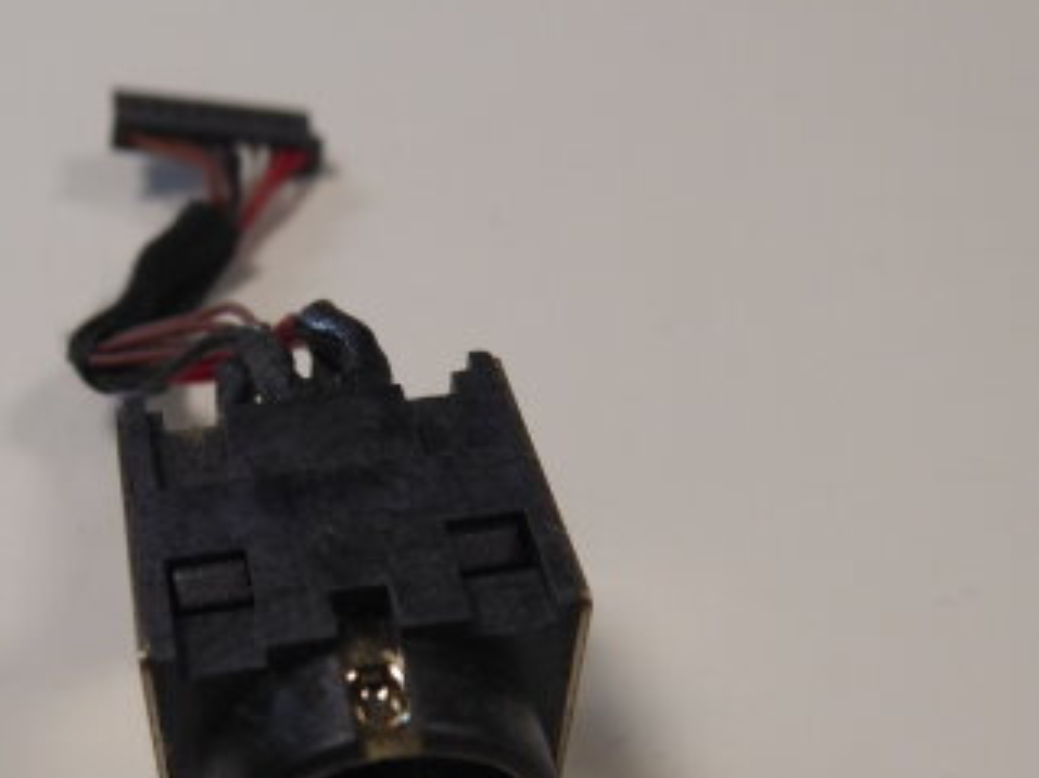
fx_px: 1410
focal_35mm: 47
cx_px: 241
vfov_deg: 30.4
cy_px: 563
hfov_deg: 39.2
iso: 160
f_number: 3.3
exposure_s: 1/60
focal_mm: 4.3
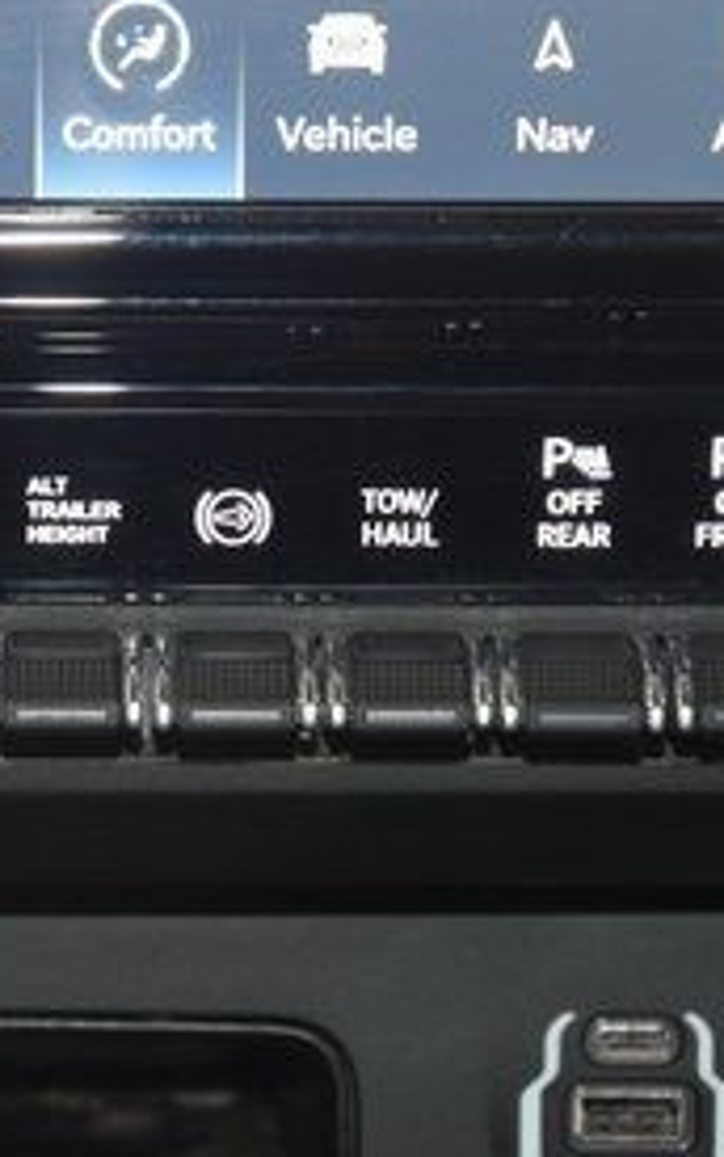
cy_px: 684
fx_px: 7857
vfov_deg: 8.4
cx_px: 152
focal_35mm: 249
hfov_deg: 5.3
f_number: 4.5
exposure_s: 1/80
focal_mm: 70
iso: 2000
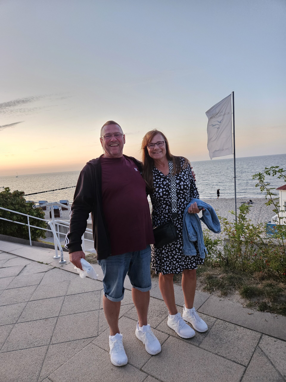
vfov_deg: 73.9
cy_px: 191
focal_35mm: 23
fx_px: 253
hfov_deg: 58.9
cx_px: 143
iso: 500
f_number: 1.8
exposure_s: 1/25
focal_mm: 5.4
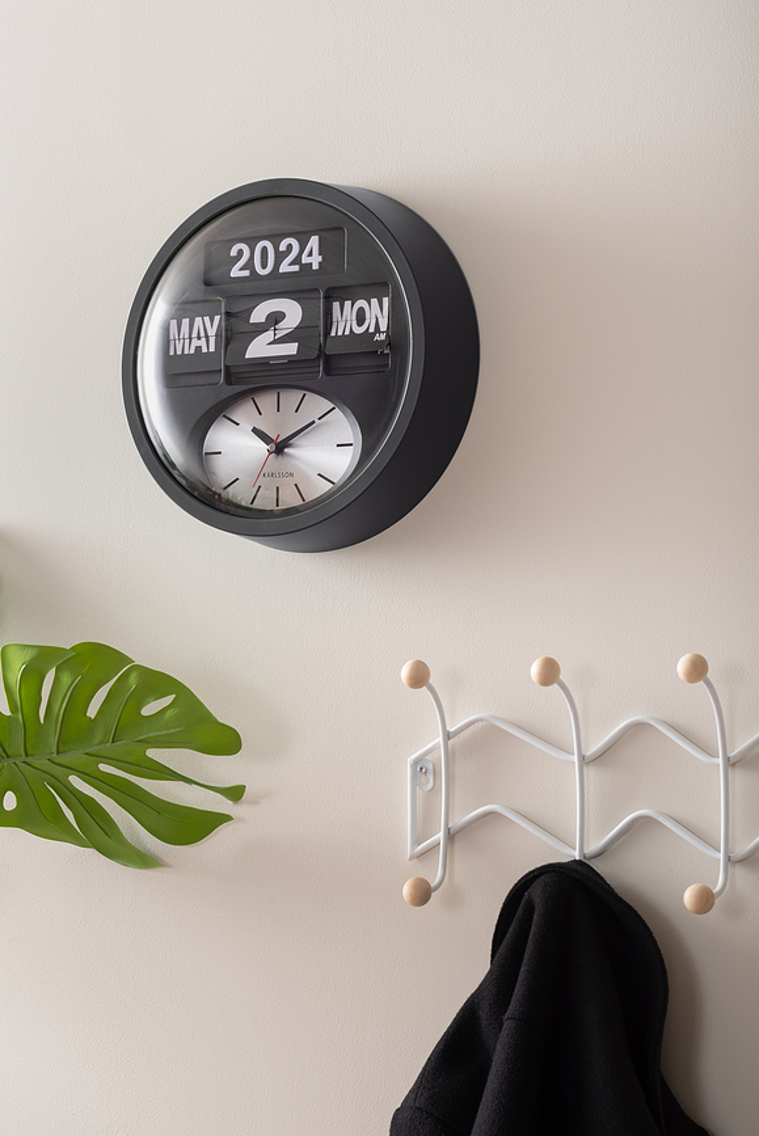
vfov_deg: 23.9
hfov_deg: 16.1
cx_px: 380
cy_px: 568
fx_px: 2685
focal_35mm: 85
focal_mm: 85
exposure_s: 1/125
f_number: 13
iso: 125
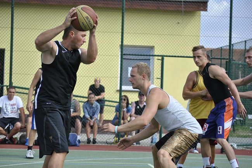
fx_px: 757
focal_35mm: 108
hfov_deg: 18.9
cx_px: 126
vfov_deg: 12.7
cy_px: 84
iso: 200
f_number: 4.2
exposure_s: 1/1000
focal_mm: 72
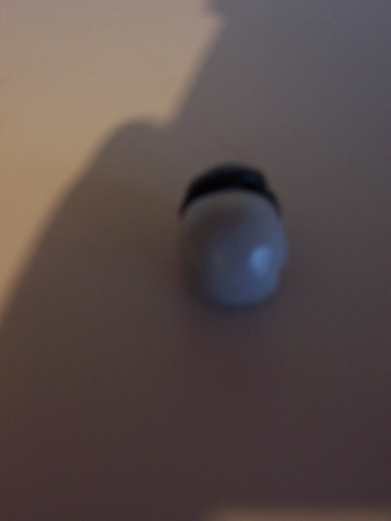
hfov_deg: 38.7
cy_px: 260
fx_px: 557
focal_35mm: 37
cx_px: 196
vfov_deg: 50.1
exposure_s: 1/8
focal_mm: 5.6
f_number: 2.8
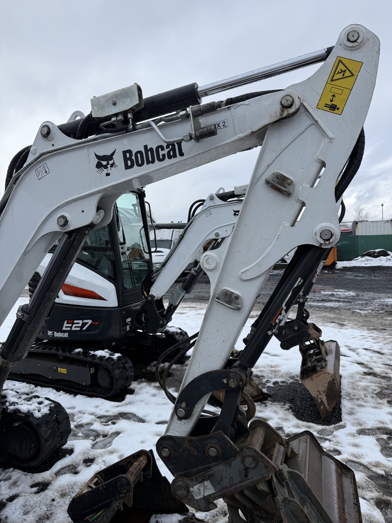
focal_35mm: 24
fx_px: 362
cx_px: 196
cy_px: 262
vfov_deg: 71.6
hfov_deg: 56.8
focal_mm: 6.76
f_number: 1.78
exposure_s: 1/1901
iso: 80
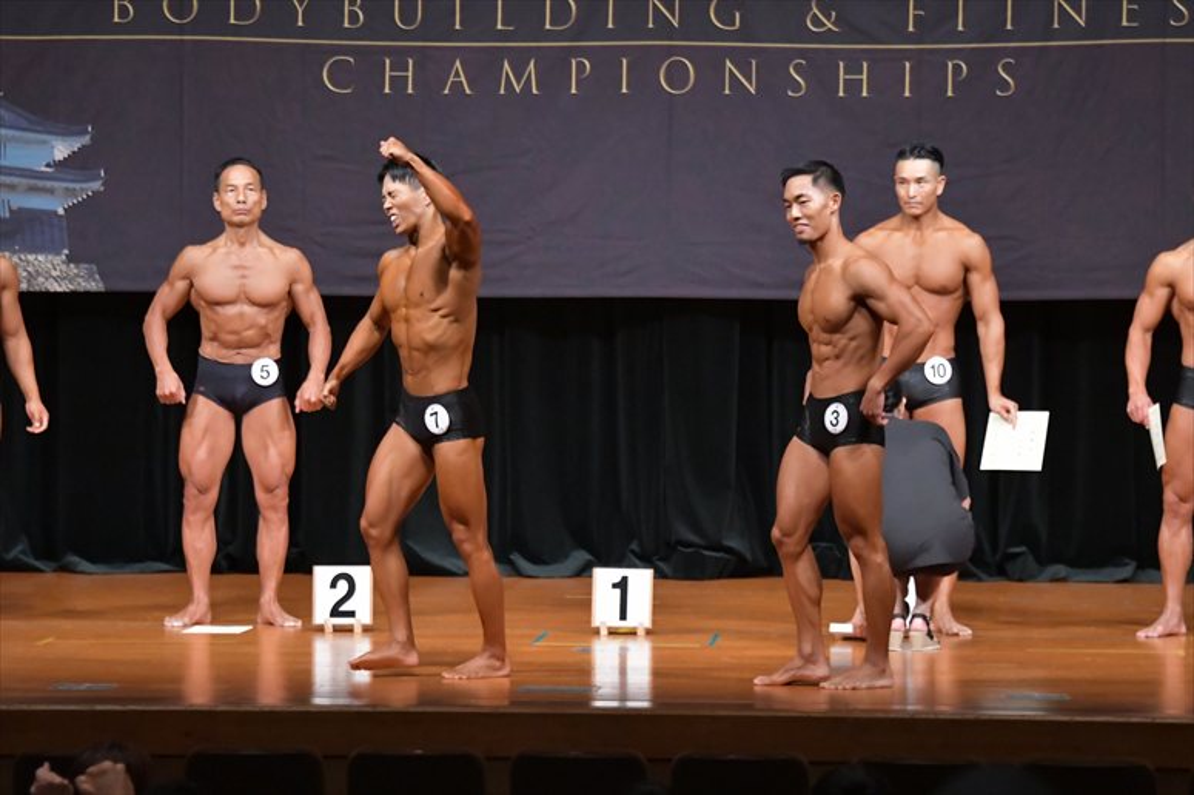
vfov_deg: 6.8
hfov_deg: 10.2
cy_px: 398
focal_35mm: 202
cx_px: 597
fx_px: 6696
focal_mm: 135
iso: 6400
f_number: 5.6
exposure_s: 1/400
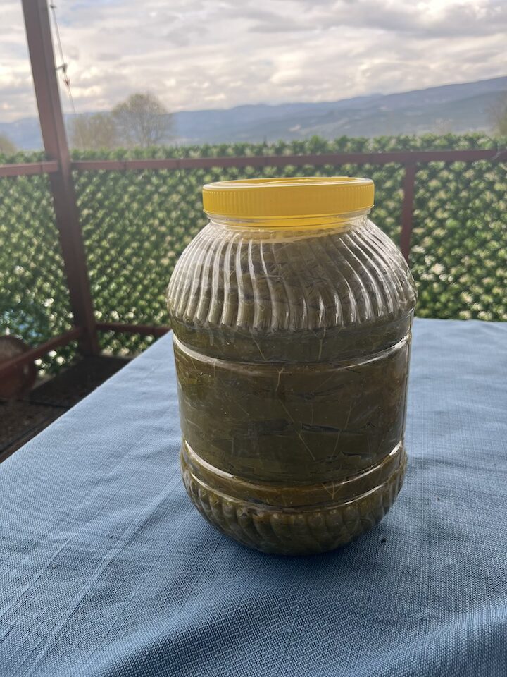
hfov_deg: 53.1
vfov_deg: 67.3
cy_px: 338
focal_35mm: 26
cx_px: 254
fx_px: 508
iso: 50
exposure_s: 1/368
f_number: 1.6
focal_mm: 5.1
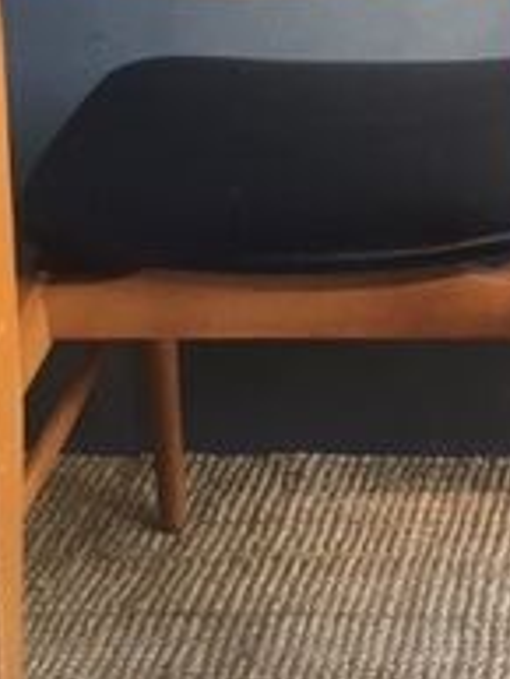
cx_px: 647
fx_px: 1884
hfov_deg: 14.8
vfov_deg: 19.9
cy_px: 18
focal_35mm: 96
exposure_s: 1/33
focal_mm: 4.15
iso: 32
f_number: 2.2
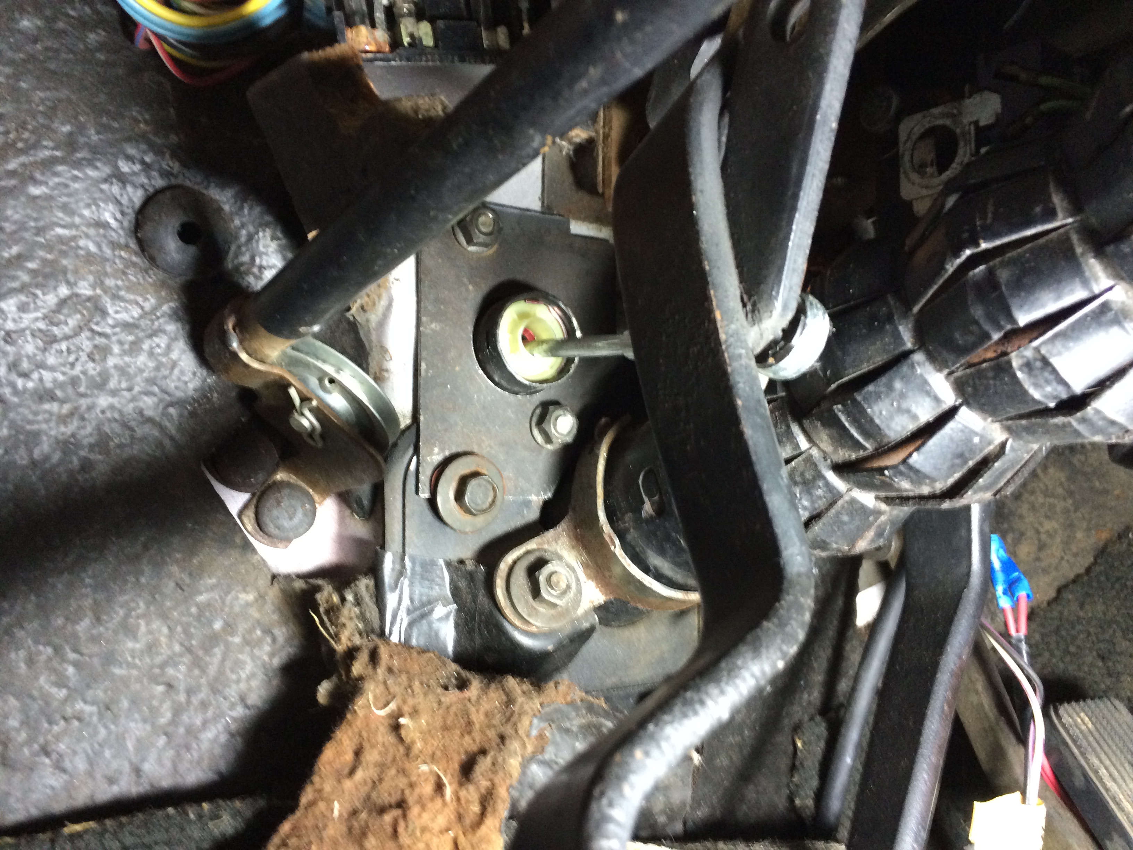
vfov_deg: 48.2
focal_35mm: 29
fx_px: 949
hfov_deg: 61.7
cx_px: 566
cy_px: 425
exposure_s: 1/17
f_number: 2.2
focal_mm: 4.15
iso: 320
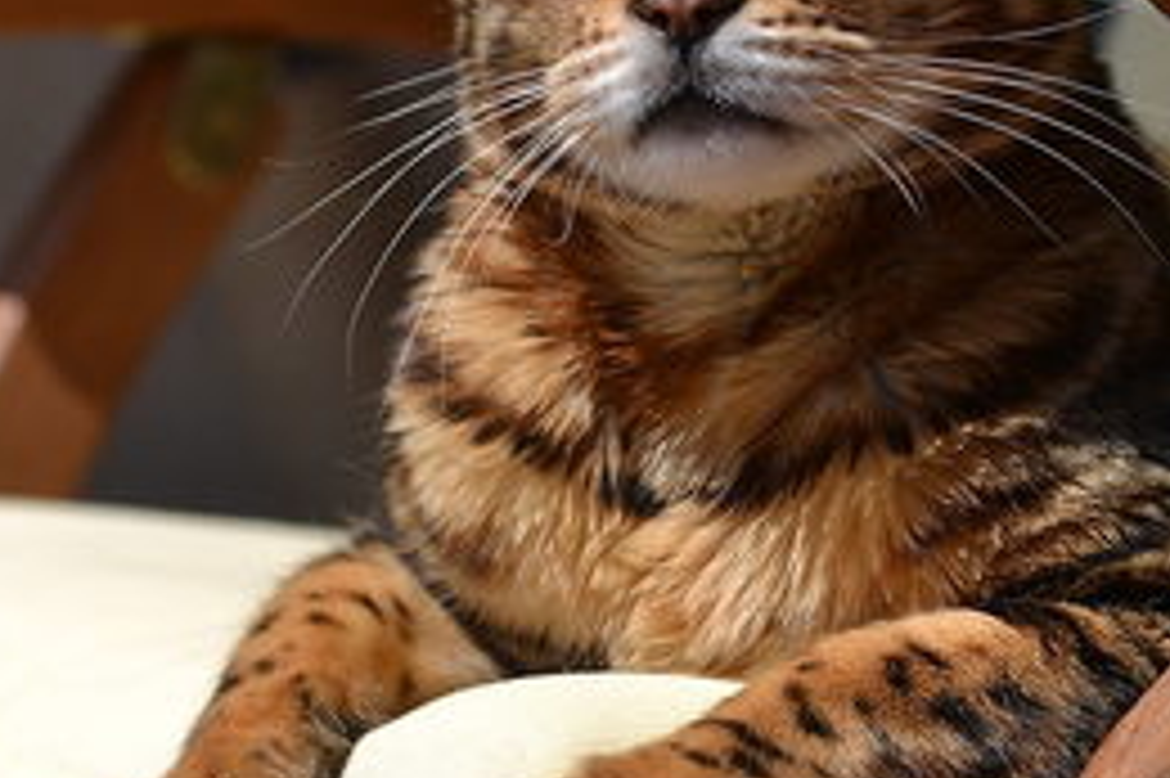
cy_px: 157
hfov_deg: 9.1
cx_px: 724
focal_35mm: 226
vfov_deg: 6.1
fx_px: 7340
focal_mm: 98
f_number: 5.6
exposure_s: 1/400
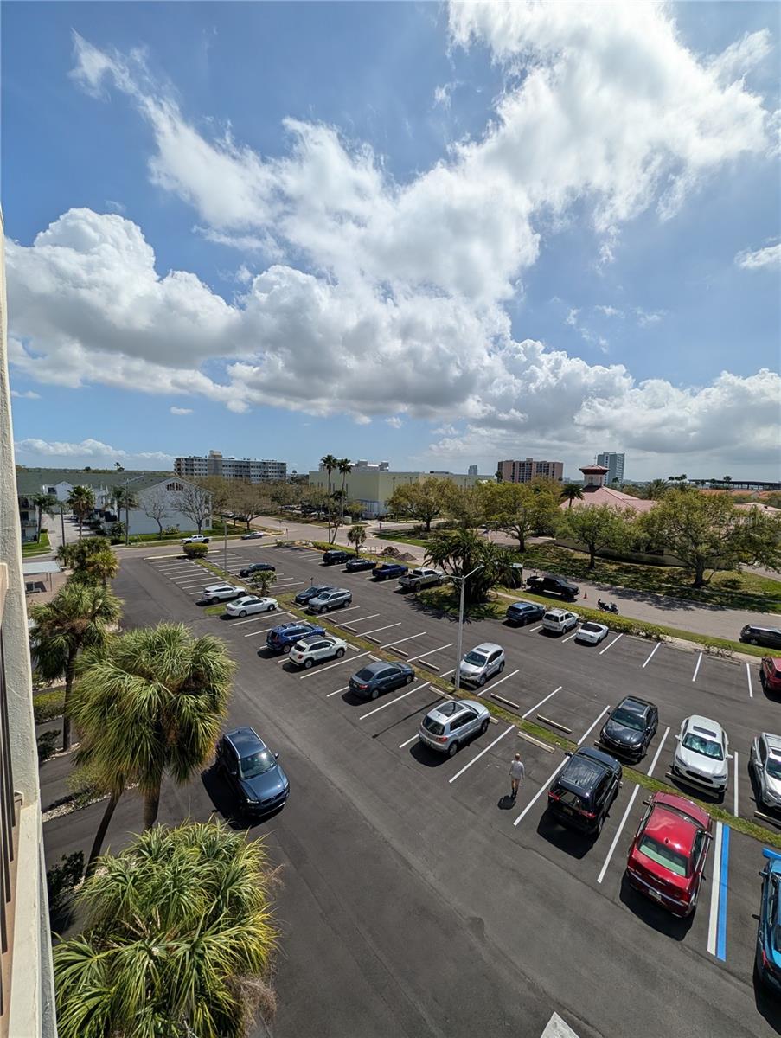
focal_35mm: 12
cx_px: 390
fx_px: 360
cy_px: 519
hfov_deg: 94.6
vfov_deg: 110.5
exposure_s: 1/7299
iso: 51
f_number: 1.7
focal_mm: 2.02
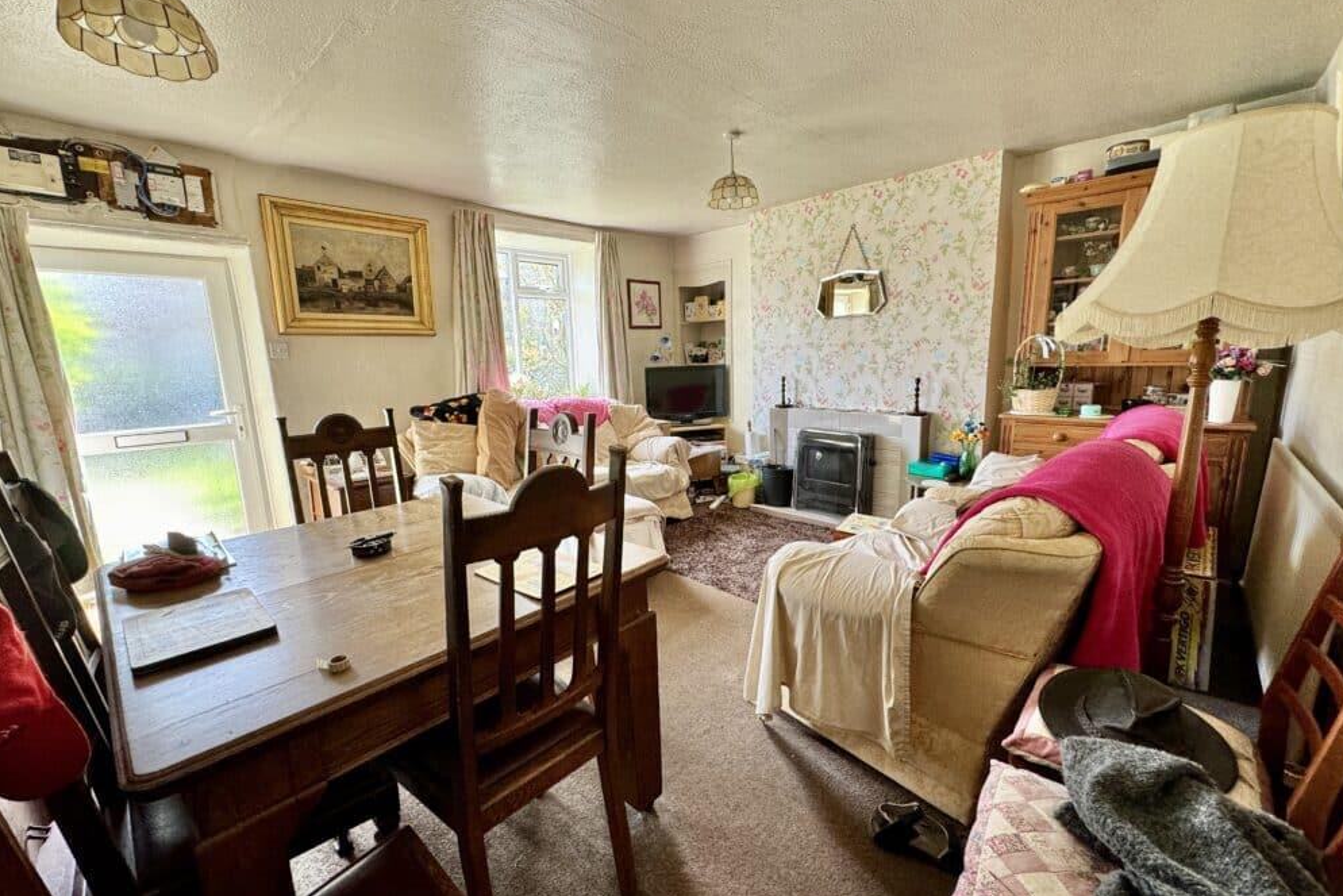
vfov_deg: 77.3
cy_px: 458
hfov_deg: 100.4
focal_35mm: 15
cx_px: 667
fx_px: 560
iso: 160
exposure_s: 1/99
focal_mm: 2.22
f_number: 2.2
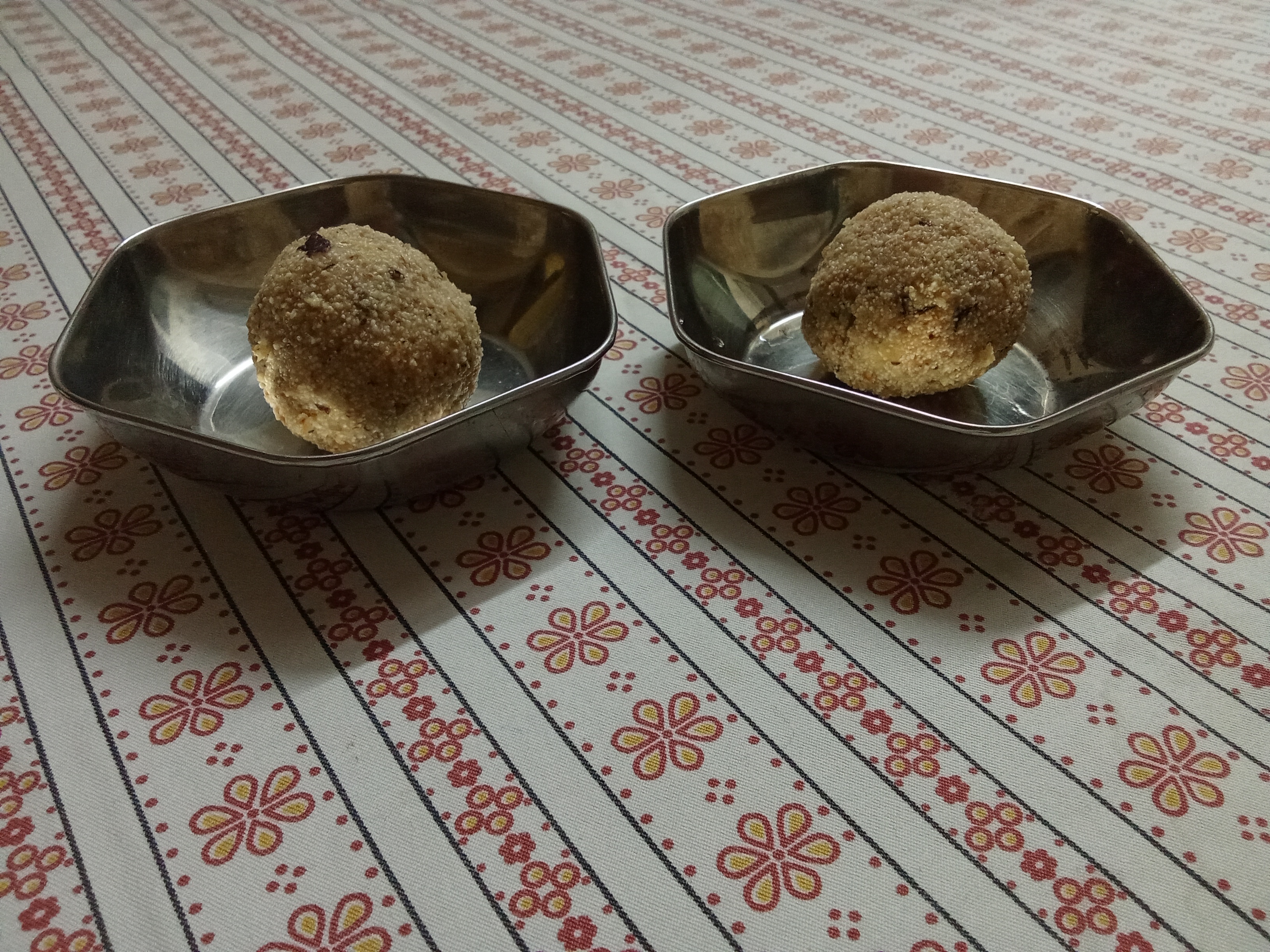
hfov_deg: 63.4
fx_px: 1027
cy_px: 476
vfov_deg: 49.7
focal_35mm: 28
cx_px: 635
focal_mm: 2.78
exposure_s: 1/33.3
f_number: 2
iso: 320
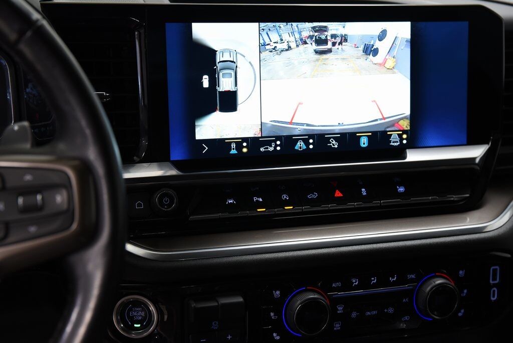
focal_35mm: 60
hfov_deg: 33.4
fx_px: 855
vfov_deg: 22.7
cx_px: 256
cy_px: 172
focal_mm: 60
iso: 1600
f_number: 5
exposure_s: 1/30
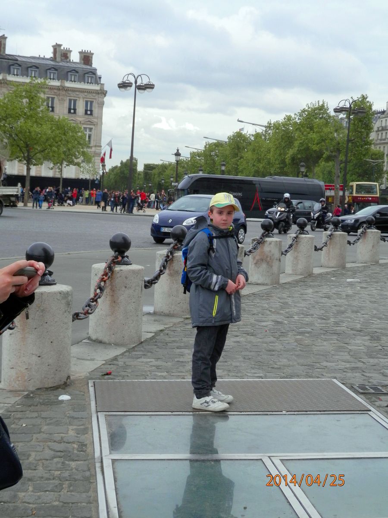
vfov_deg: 32.2
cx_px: 194
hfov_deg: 24.4
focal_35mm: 60
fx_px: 897
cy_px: 259
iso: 80
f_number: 4.2
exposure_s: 1/320
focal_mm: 10.8
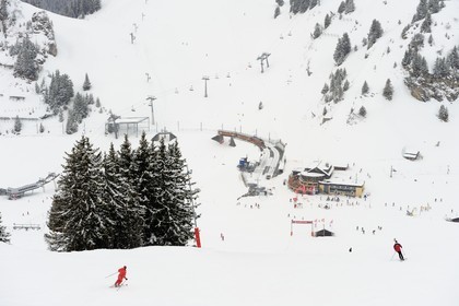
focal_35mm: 70
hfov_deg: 28.8
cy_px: 153
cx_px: 230
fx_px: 892
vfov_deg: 19.5
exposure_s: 1/400
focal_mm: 70
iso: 200
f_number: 8
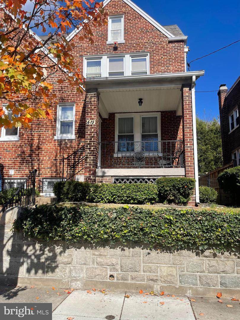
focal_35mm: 25
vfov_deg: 69.4
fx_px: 231
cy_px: 160
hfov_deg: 54.9
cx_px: 120
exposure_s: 1/3448
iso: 32
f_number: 1.6
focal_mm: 5.1
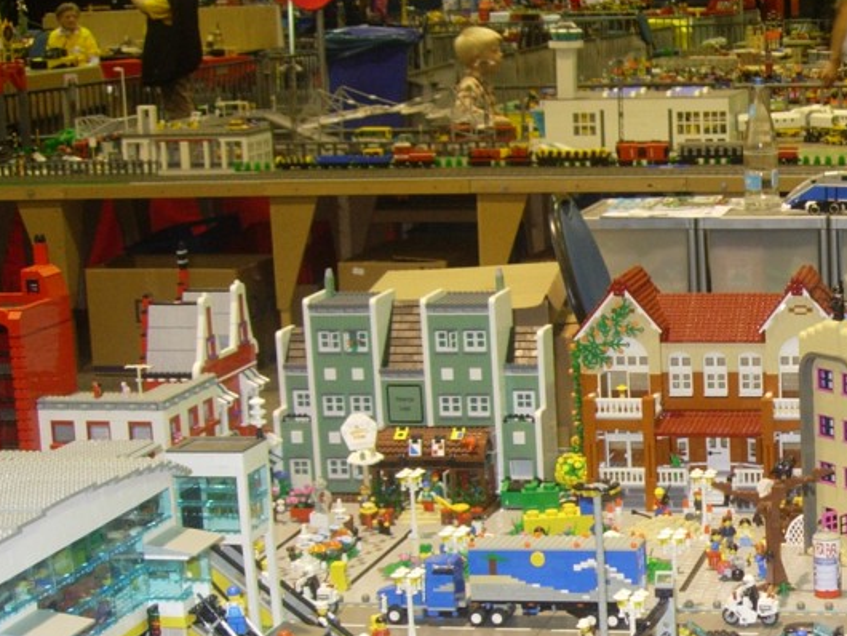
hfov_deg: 21.6
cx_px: 922
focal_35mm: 86
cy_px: 516
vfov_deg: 17.0
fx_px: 2105
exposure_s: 1/10.3
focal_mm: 7.8
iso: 79
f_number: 2.8
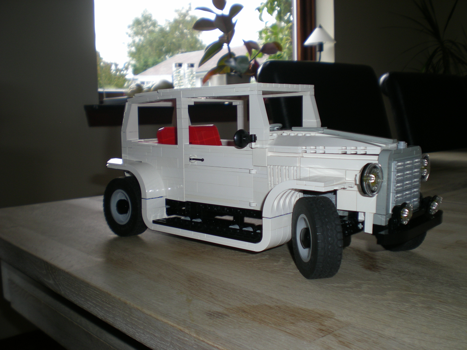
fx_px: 513
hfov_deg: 49.0
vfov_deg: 37.7
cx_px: 234
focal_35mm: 38
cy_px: 175
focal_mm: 6.3
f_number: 3.1
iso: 50
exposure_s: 1/30
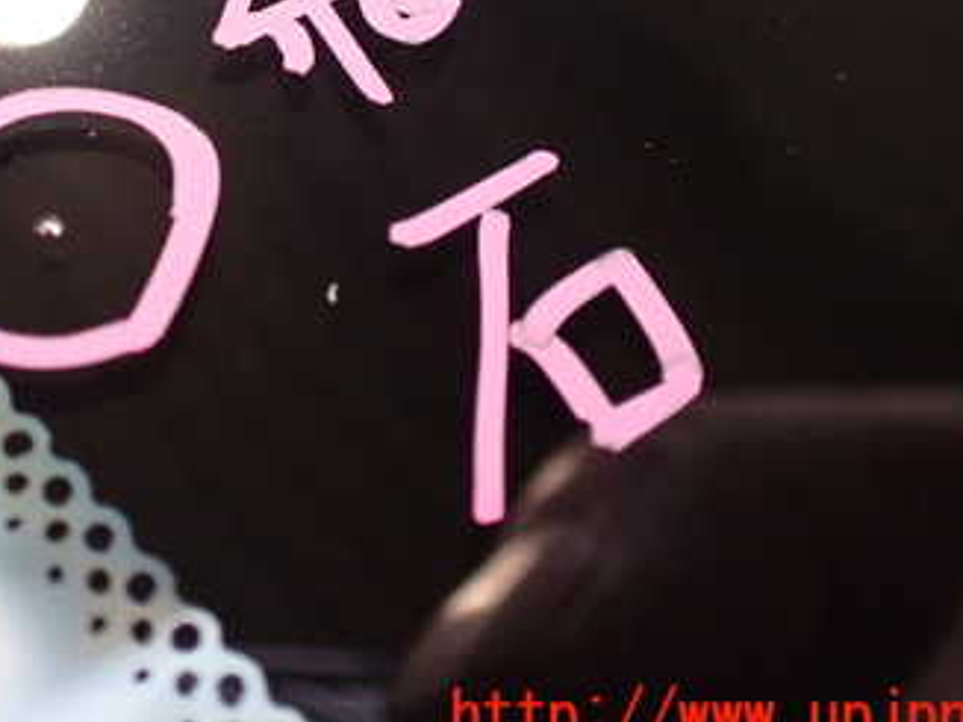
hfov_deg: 34.2
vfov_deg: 25.8
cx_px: 233
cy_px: 91
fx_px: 1530
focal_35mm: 55
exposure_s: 1/100
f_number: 2.3
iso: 800
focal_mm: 5.4
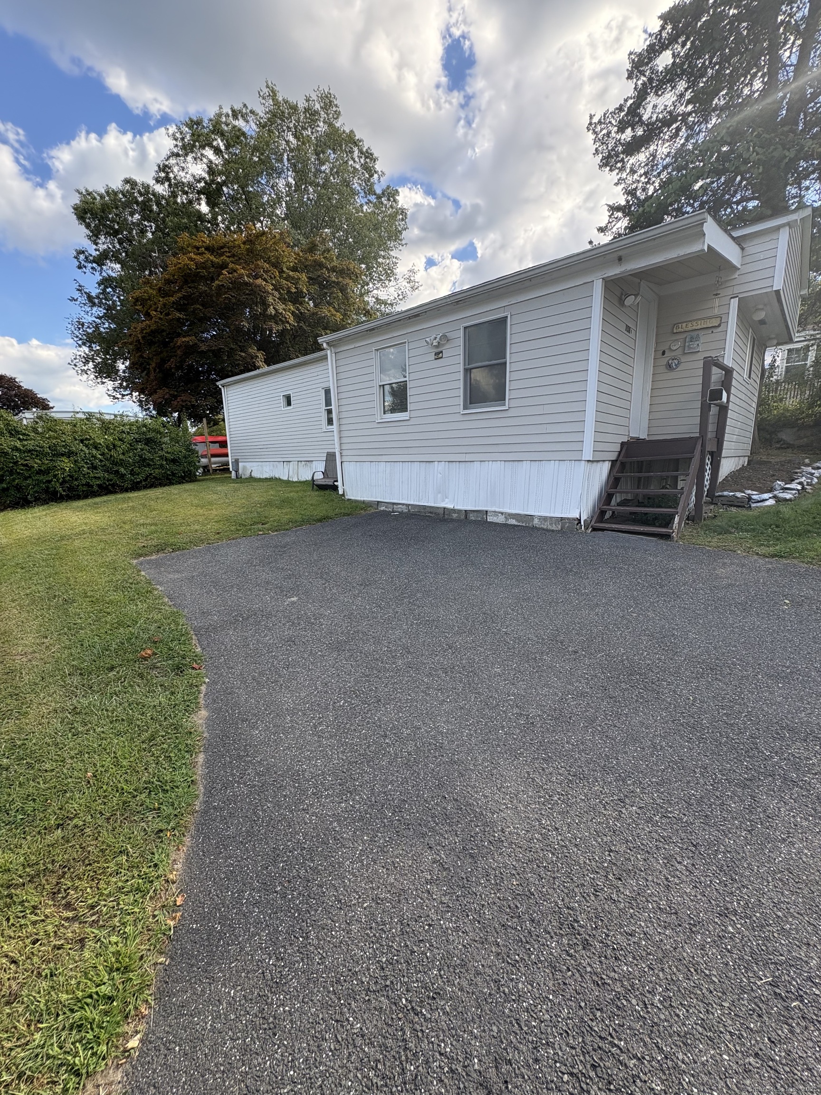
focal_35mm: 14
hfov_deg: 85.7
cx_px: 410
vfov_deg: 102.1
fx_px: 443
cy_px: 548
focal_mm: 2.22
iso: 64
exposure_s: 1/425
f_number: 2.2
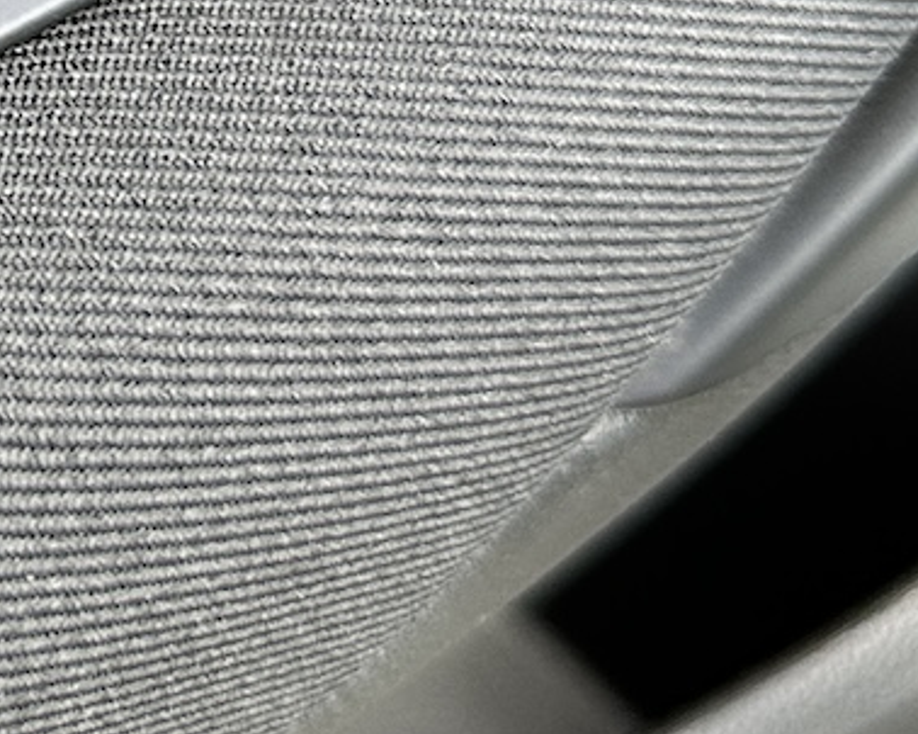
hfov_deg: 14.2
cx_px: -750
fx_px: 3231
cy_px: -382
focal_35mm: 119
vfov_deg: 12.3
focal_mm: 6.86
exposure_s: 1/121
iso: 200
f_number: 1.78
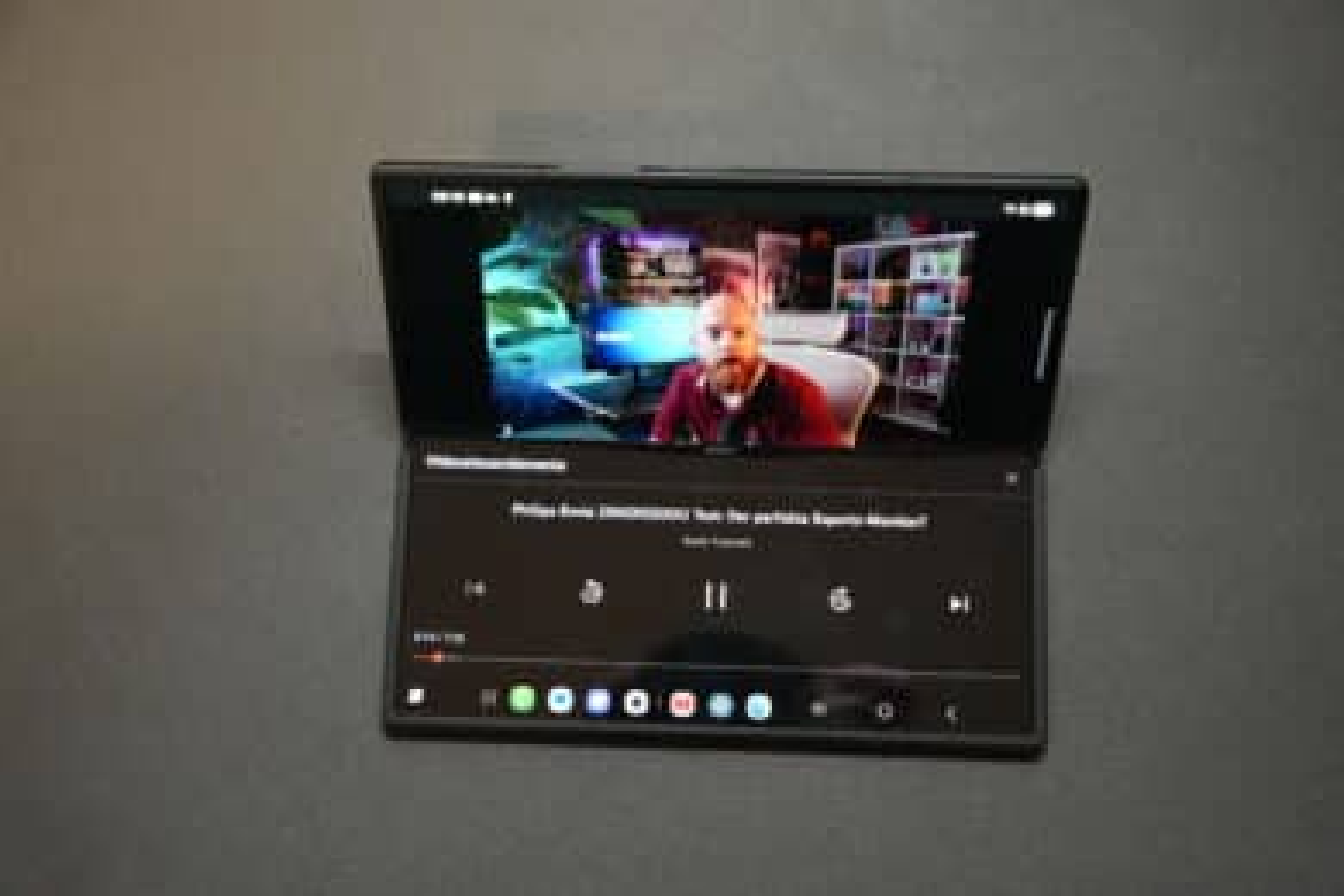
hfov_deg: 46.0
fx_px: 1583
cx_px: 672
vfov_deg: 31.6
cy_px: 448
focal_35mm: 42
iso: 2500
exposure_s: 1/50
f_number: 5
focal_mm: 42.4
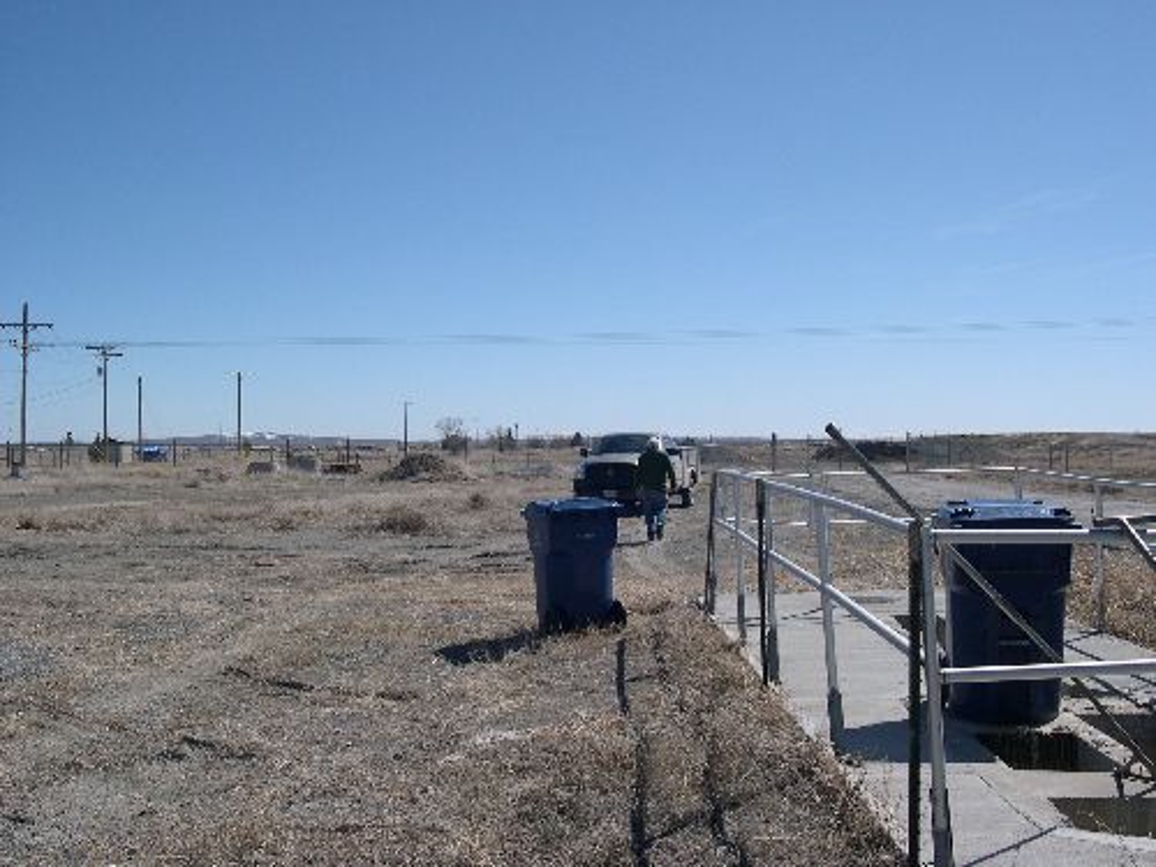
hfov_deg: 49.0
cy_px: 434
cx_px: 578
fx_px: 1269
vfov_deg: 37.7
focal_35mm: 38
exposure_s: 1/331
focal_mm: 8
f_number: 7.6
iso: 100
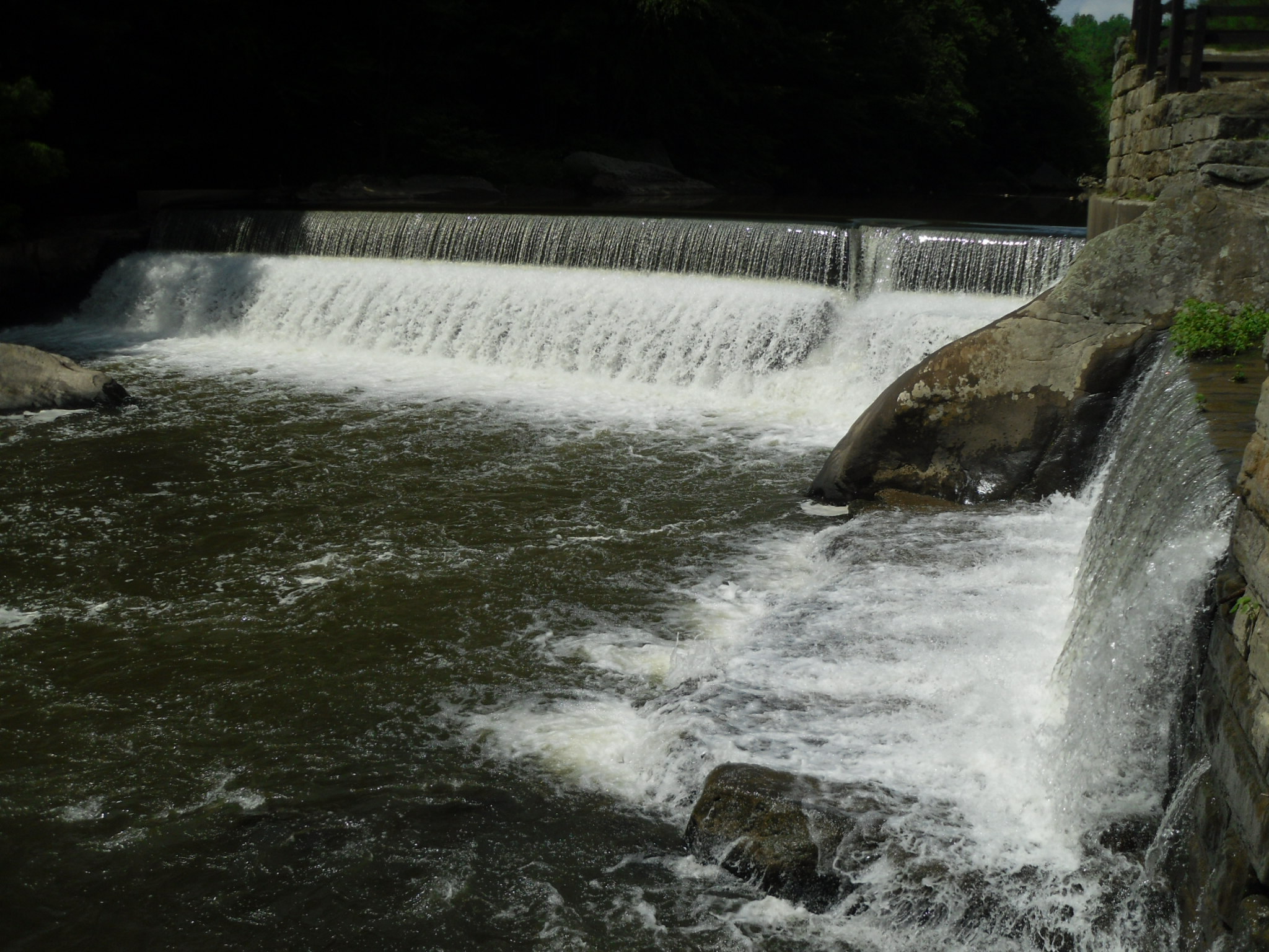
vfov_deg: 41.8
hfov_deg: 54.0
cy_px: 476
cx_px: 634
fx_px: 1246
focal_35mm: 34
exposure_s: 1/430
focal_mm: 6
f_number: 8.1
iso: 80
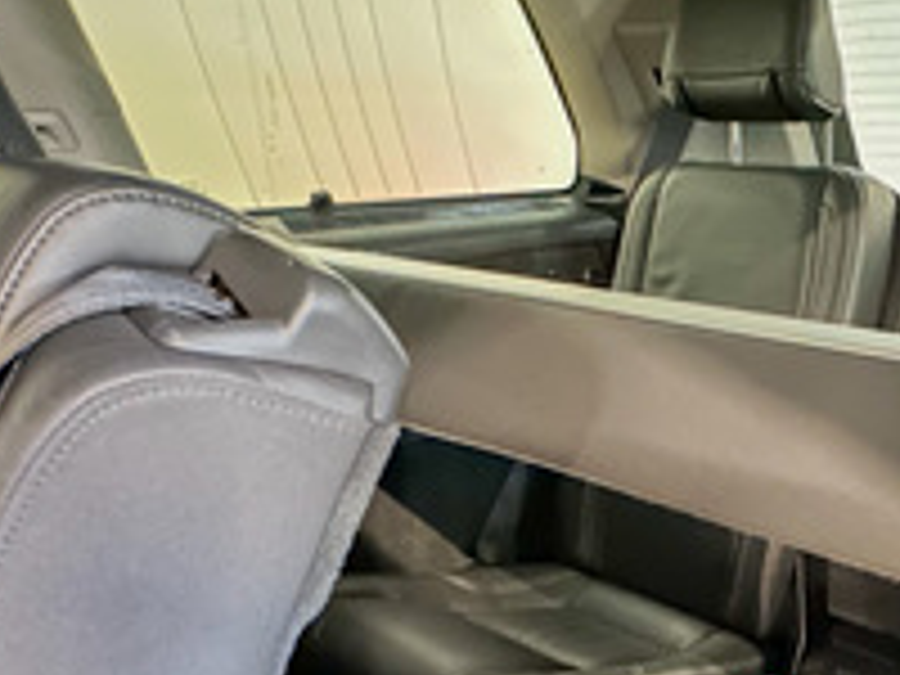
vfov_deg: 33.5
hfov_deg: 40.5
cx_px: 850
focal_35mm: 42
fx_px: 1092
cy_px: 522
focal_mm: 2.22
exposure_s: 1/8
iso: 2000
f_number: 2.2
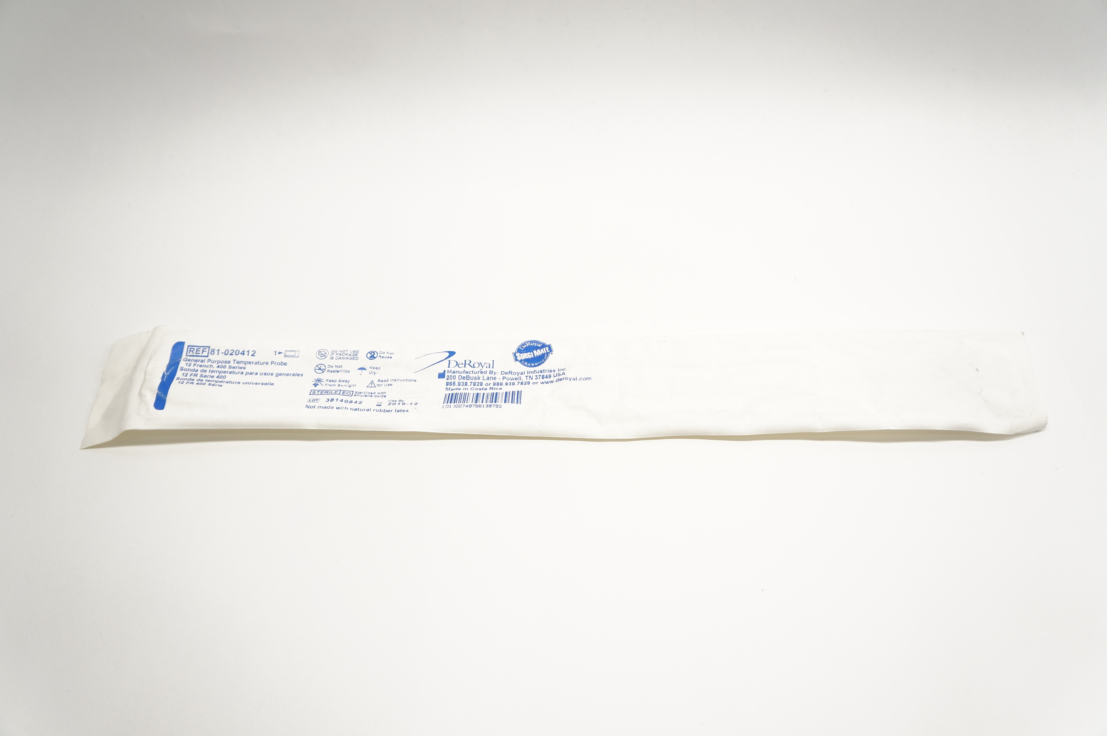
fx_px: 1014
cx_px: 554
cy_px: 368
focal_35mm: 33
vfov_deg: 39.9
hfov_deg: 57.3
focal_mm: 22
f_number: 4
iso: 400
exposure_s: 1/125
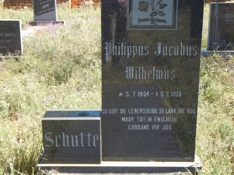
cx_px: 117
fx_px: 460
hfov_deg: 28.6
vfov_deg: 21.6
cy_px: 88
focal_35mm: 68
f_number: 4.1
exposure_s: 1/320
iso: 200
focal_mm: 12.2
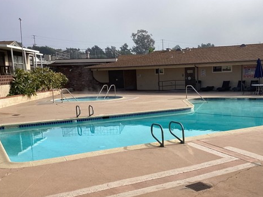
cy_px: 120
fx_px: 319
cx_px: 172
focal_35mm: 42
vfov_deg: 34.2
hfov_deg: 44.3
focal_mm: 3.3
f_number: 2.4
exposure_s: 1/1314
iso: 25
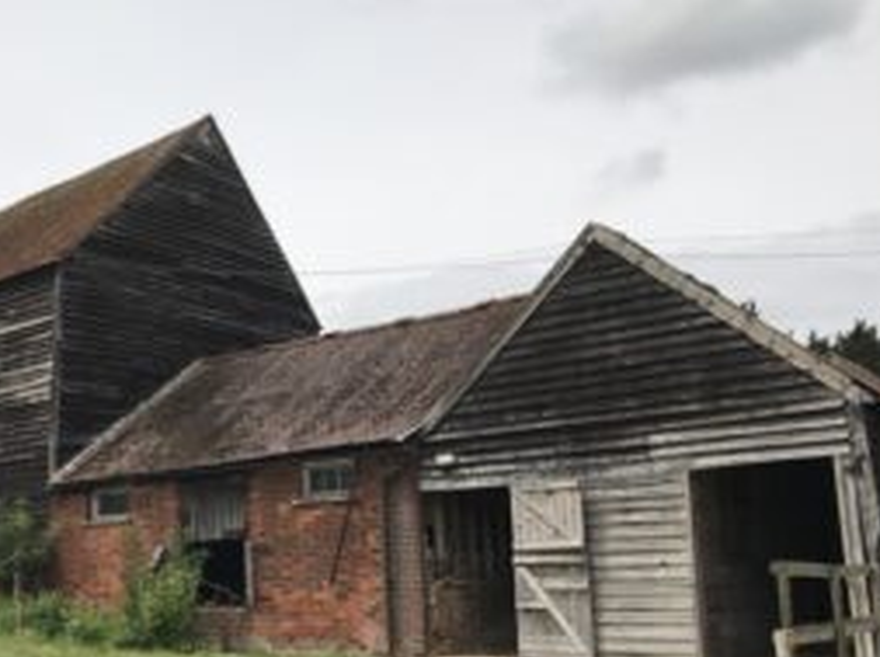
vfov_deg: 34.1
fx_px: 1066
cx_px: 256
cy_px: 407
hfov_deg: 43.8
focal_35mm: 42
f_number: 1.8
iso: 20
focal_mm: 3.99
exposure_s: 1/3690
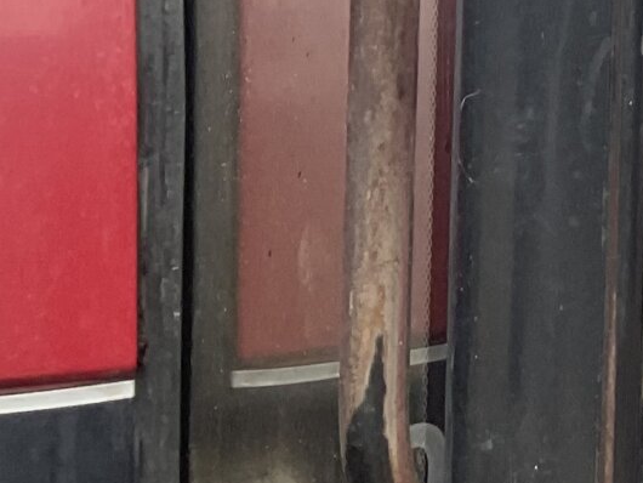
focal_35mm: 140
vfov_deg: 10.3
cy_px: -198
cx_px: 1495
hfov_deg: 11.8
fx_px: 2602
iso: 16
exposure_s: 1/348
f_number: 1.8
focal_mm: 3
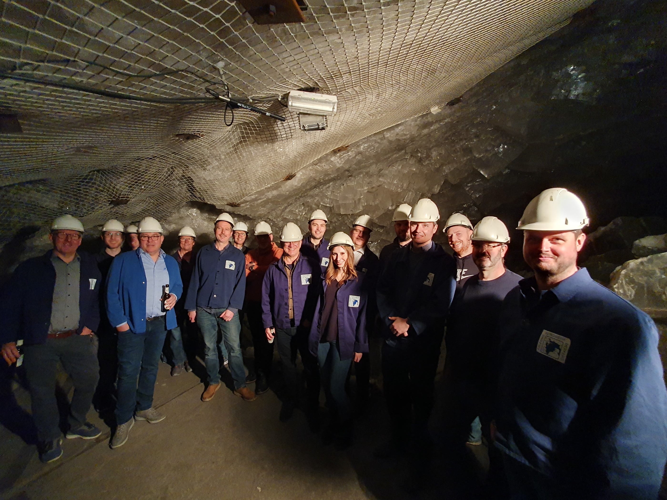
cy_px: 250
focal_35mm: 13
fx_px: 250
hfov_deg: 106.2
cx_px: 334
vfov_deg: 89.9
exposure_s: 1/50
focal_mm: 1.8
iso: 400
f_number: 2.2
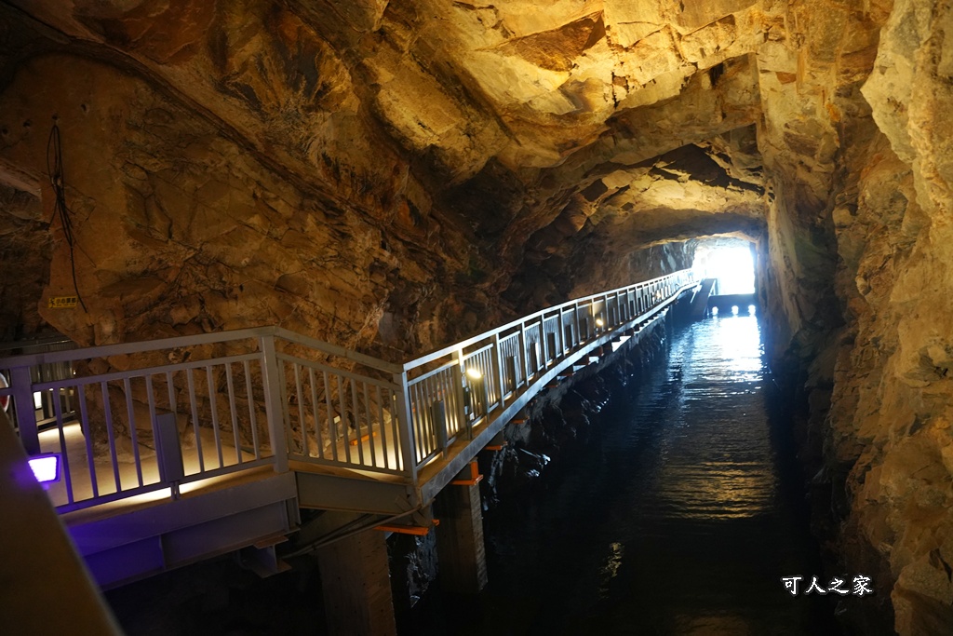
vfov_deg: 53.1
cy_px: 318
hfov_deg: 73.7
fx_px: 635
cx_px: 476
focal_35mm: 24
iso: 3200
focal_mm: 24
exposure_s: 1/25
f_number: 2.8
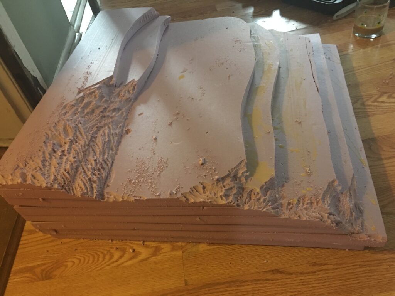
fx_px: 331
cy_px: 148
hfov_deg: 61.7
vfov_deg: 48.2
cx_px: 198
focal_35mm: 29
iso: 125
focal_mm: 4.15
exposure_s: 1/4
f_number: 2.2
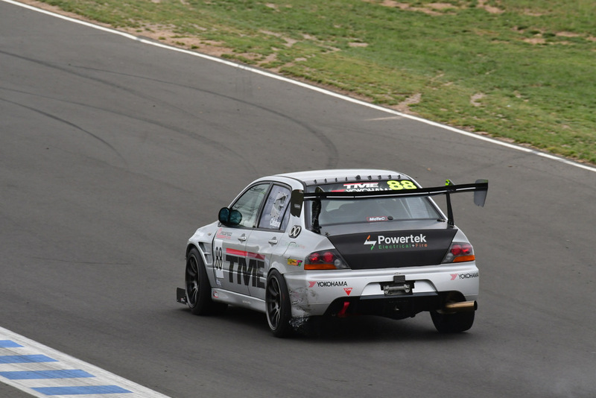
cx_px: 298
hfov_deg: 3.1
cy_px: 199
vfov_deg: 2.1
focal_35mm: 660
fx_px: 10930
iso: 800
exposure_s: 1/640
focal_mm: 440
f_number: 11
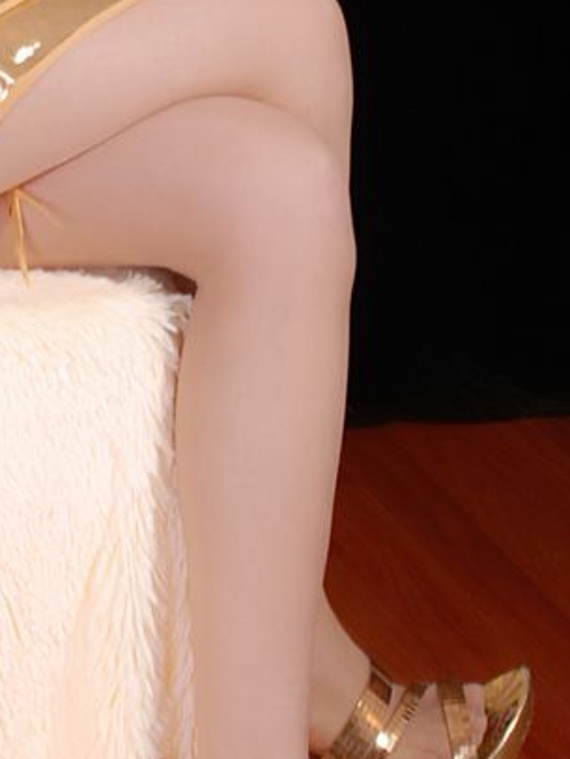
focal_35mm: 216
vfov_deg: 9.1
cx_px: -177
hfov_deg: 6.8
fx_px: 4737
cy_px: -6
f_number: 9
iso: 100
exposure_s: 1/6
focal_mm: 38
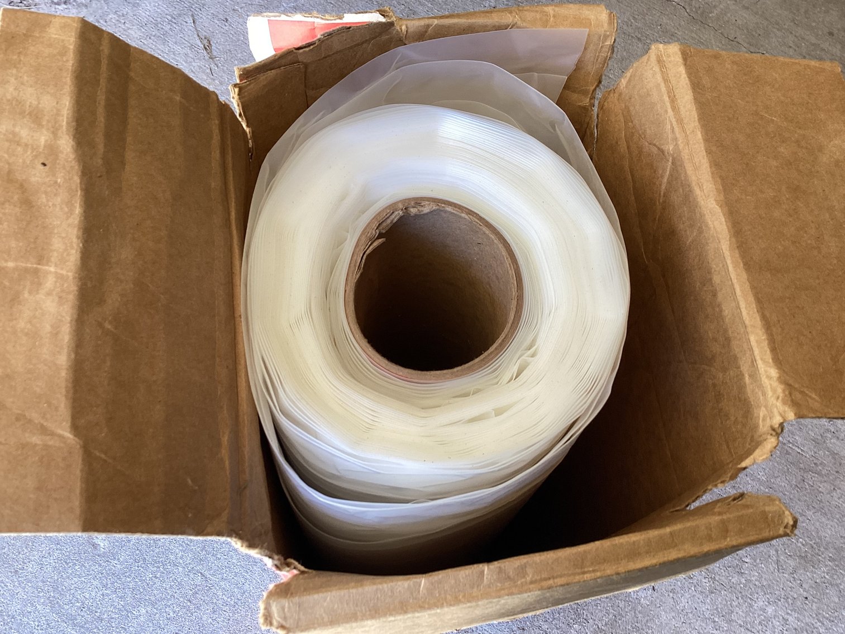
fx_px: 757
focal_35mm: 31
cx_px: 422
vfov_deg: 45.4
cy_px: 317
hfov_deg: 58.3
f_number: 2.4
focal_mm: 3.3
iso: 64
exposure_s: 1/50
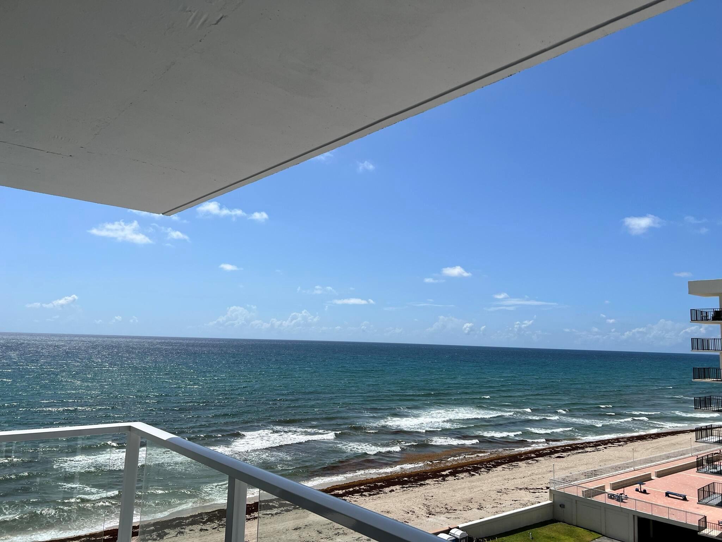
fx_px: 542
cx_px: 361
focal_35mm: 26
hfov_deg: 67.3
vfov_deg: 53.1
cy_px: 271
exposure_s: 1/9434
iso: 50
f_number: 1.5
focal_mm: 5.7
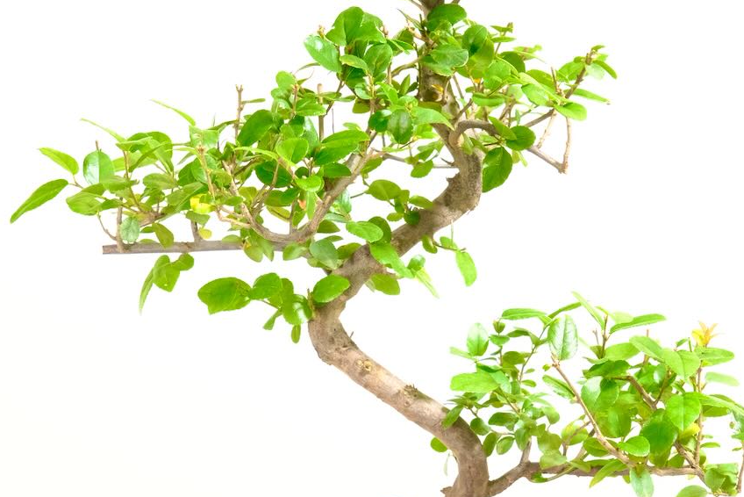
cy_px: 337
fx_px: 3370
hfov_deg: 12.6
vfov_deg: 8.4
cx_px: 372
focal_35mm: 163
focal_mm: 72.1
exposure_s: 1/30
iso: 2500
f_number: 8
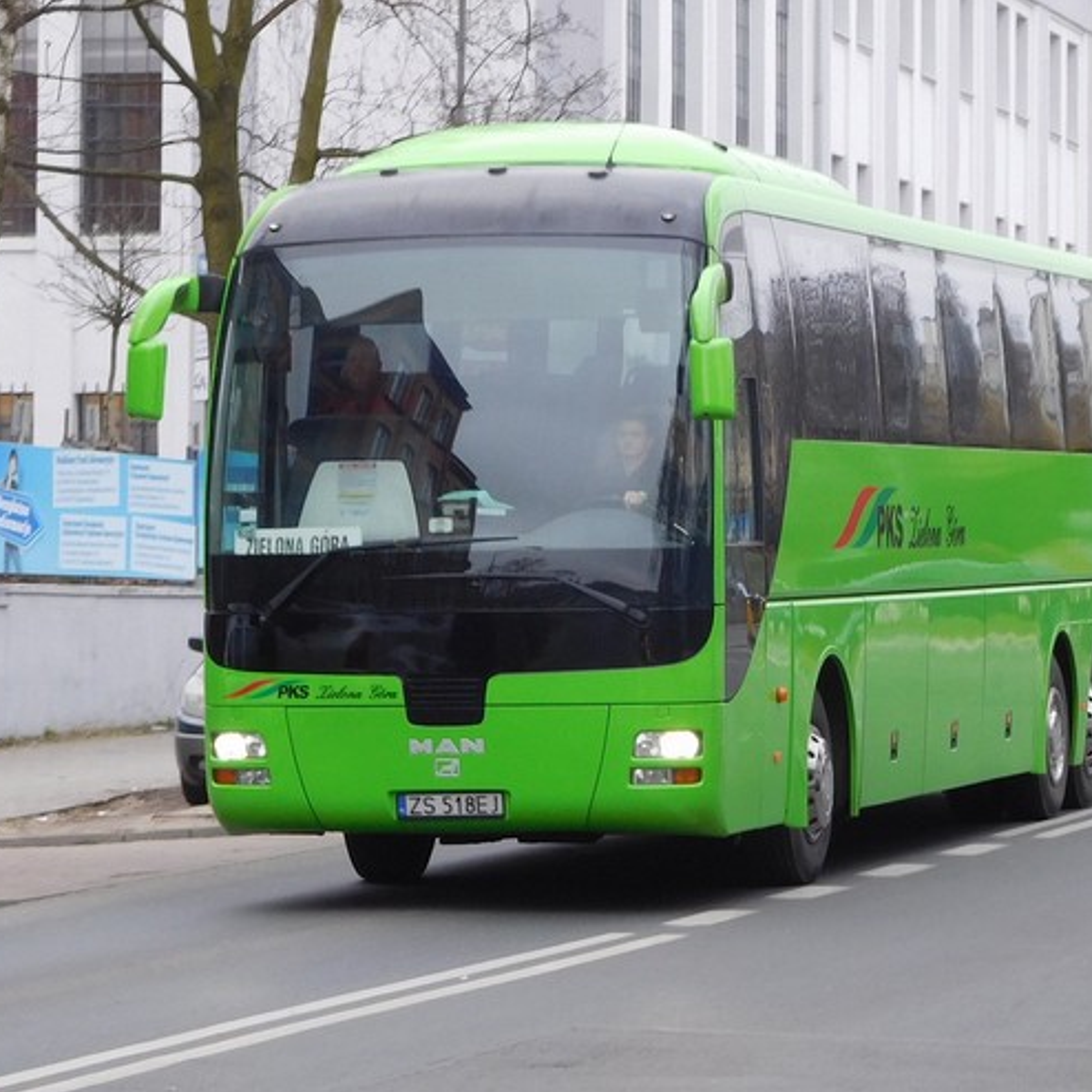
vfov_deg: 10.8
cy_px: 388
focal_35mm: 161
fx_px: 5746
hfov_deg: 10.9
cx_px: 504
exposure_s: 1/100
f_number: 4.8
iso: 125
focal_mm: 17.8
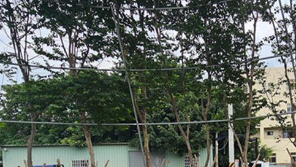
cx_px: 227
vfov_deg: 35.1
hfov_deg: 60.2
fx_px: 236
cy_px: 169
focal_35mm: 30
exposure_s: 1/1179
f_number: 2.2
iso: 50
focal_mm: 2.2
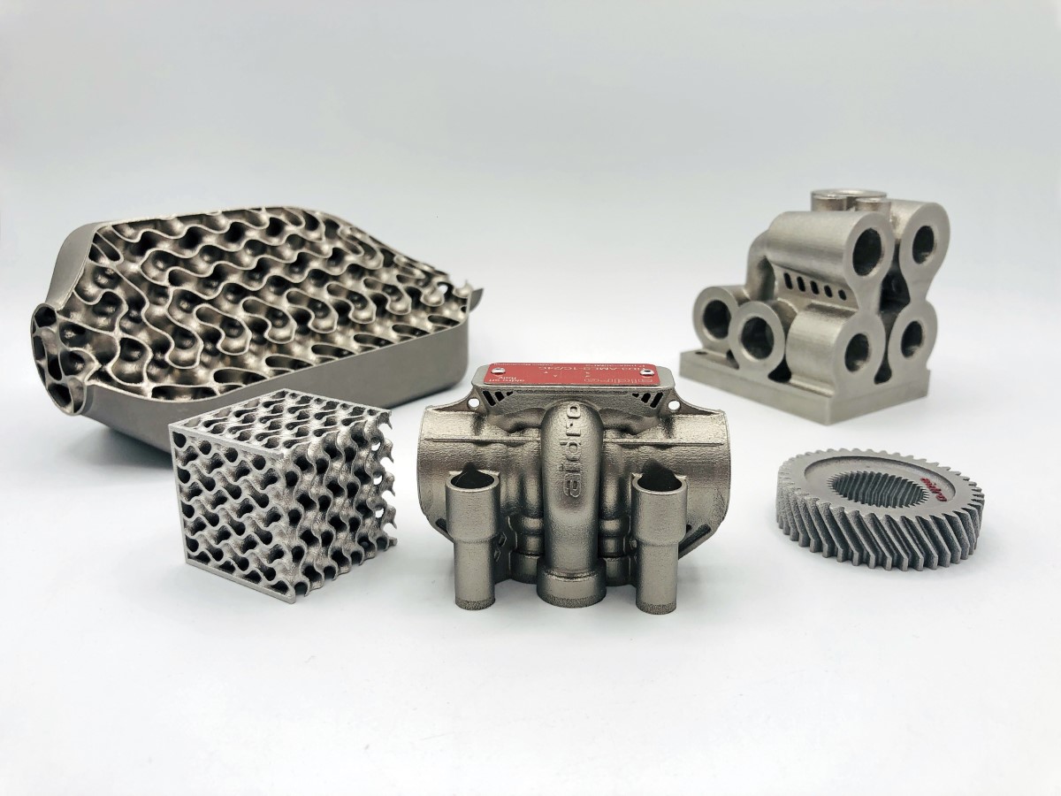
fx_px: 858
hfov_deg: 63.4
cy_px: 398
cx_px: 530
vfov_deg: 49.7
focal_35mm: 28
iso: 25
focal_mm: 3.99
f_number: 1.8
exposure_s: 1/125
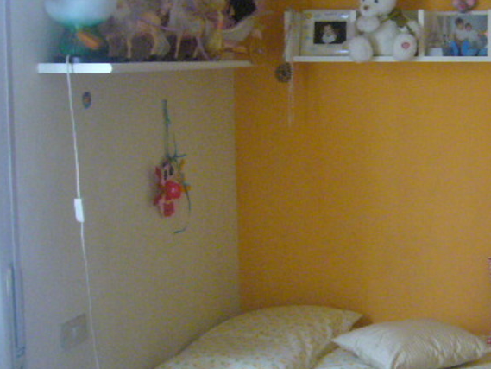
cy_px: 178
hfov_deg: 29.7
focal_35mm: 63
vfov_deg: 23.3
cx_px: 424
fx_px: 894
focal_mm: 5.8
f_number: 2.8
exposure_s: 1/25
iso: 400
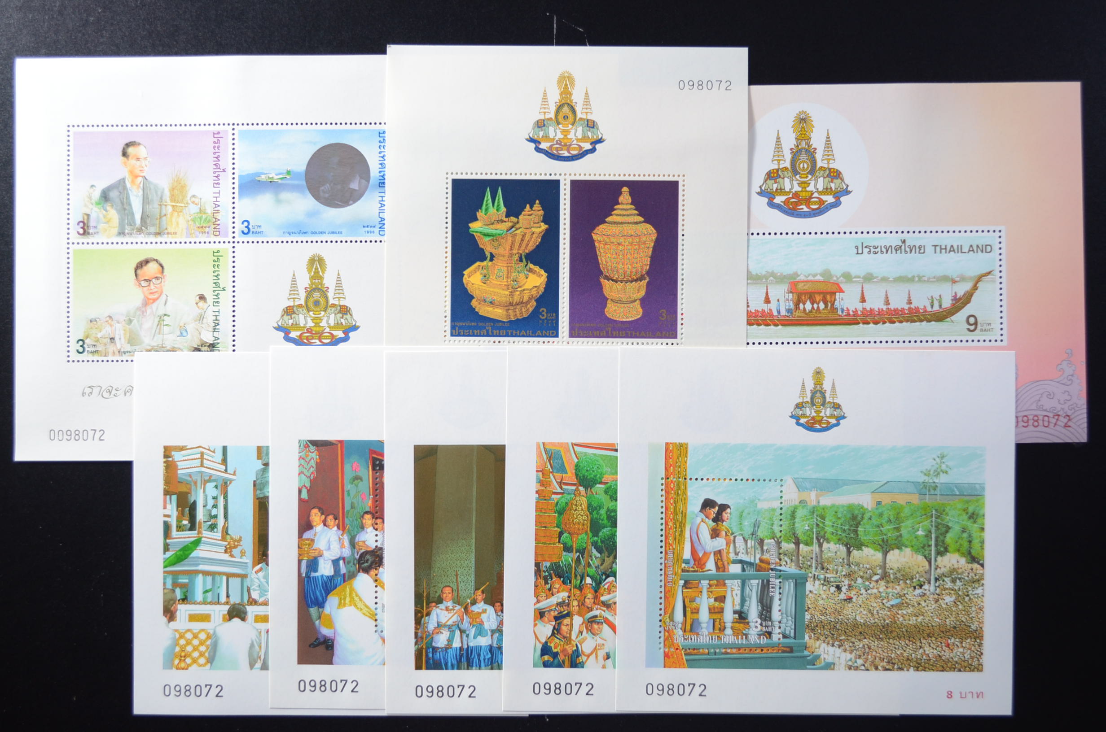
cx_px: 553
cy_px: 366
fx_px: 1288
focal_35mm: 42
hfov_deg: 46.5
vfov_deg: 31.8
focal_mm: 28
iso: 640
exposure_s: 1/10
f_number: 5
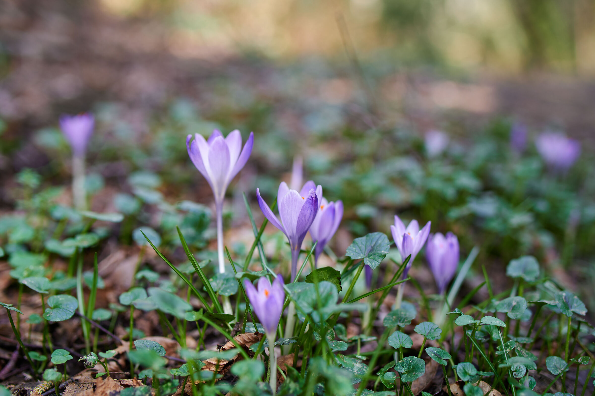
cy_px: 198
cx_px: 298
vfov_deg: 29.8
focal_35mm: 45
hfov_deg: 43.6
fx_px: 743
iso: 100
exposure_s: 1/100
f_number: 2.5
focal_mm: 45
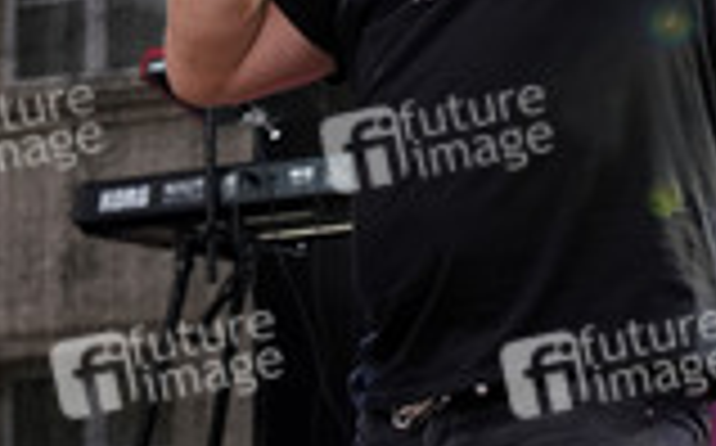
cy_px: -198
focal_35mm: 136
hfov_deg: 15.3
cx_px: 498
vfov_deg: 9.4
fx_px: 2651
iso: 1000
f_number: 5.6
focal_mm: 47
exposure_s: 1/160
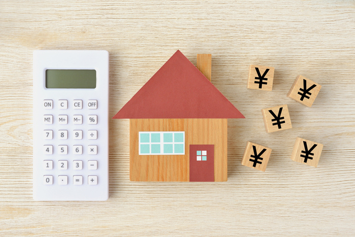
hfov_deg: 31.0
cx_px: 178
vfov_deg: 20.9
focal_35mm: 65
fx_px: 641
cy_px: 118
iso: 500
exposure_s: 1/200
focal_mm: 65
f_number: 9
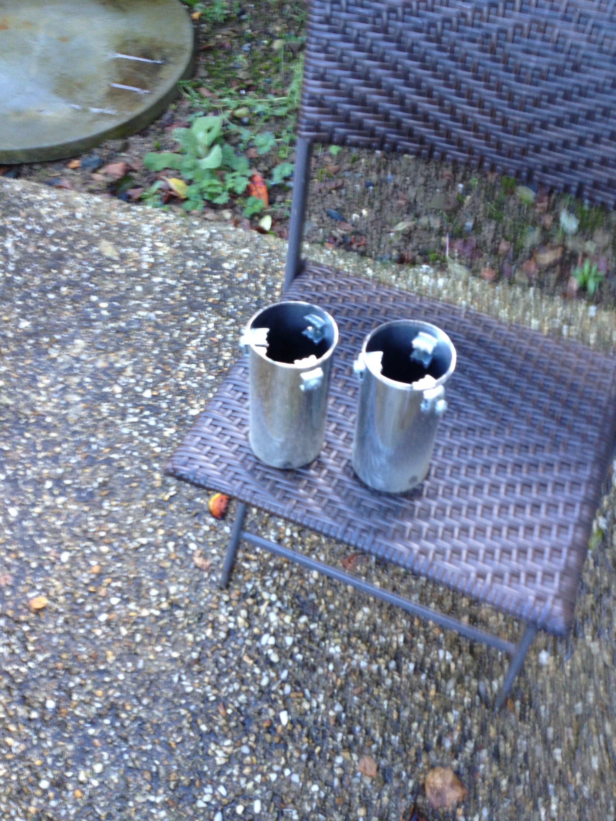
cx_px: 308
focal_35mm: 35
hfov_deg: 40.7
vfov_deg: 52.6
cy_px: 410
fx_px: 830
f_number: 2.4
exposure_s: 1/24
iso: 50
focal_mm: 4.28
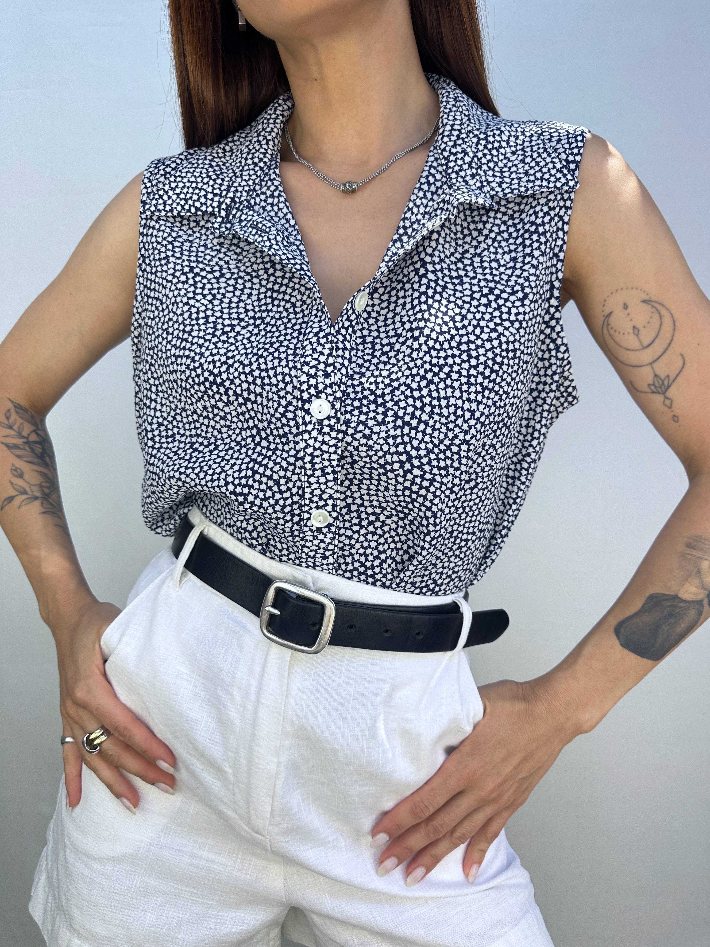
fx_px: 656
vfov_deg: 71.6
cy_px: 474
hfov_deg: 56.8
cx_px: 355
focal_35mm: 24
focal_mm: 6.86
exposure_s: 1/491
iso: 80
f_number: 1.78
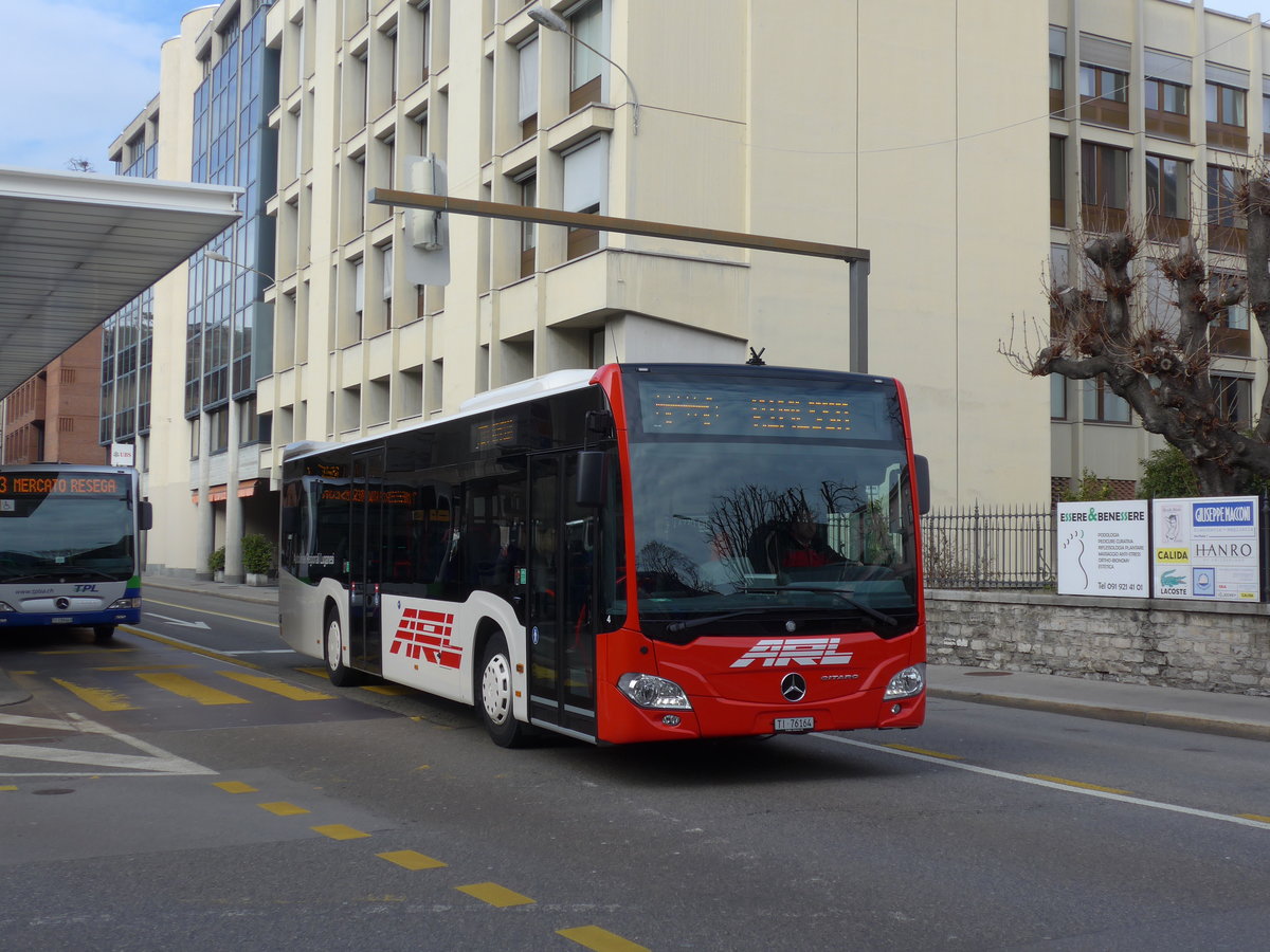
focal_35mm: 44
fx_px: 1614
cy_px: 476
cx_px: 635
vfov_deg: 32.9
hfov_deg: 42.9
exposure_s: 1/1000
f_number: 2.8
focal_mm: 9
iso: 80
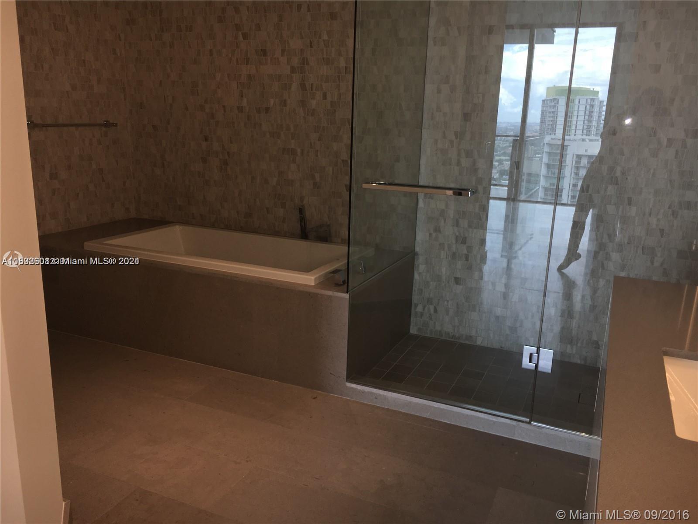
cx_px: 349
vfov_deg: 48.2
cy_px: 262
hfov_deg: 61.7
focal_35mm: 29
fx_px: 585
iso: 25
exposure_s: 1/30
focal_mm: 4.15
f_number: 2.2
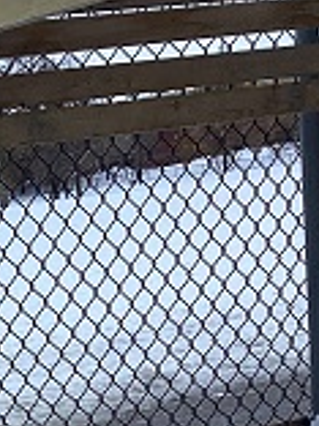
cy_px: 732
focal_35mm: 132
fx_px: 1622
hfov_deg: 10.5
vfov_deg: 13.6
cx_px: -262
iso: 25
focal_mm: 3.3
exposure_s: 1/204
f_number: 2.4
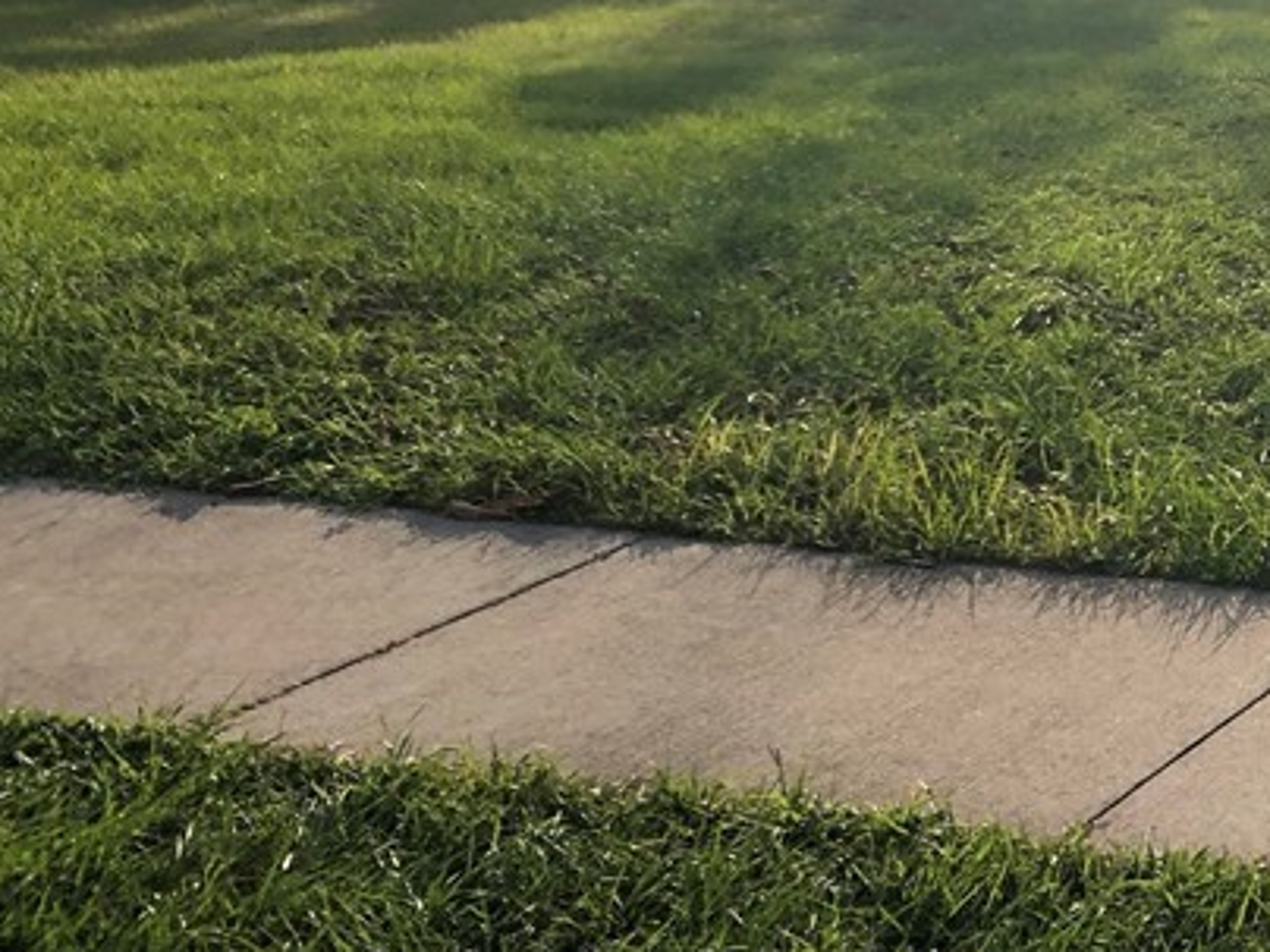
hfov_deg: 25.0
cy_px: -157
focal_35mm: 71
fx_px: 2605
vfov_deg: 19.6
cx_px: 1487
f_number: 1.8
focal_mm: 3.99
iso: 25
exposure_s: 1/3205
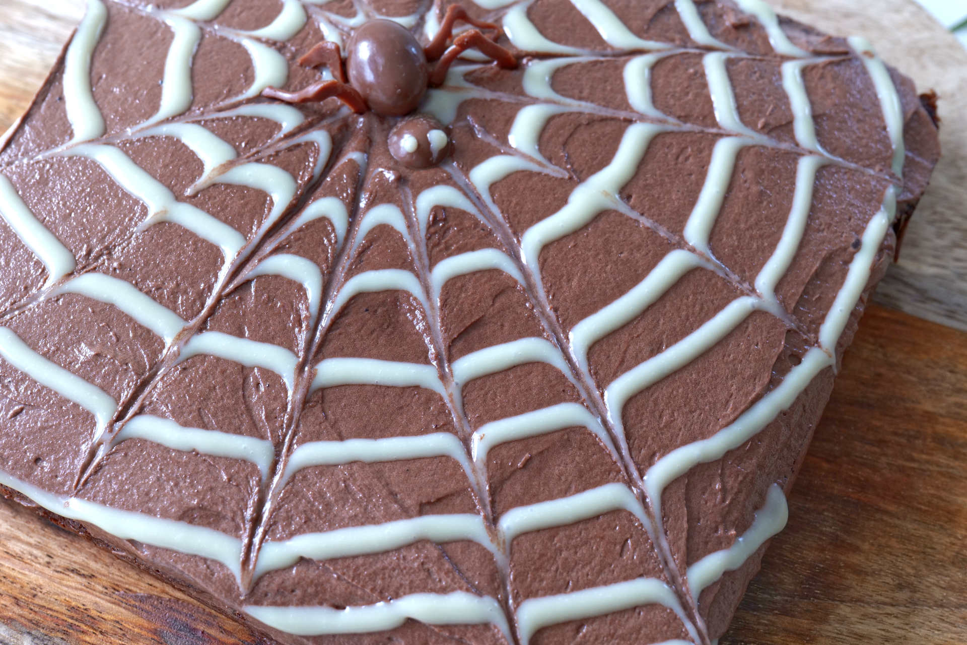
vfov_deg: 27.0
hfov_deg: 39.6
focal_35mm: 50
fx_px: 1343
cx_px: 484
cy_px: 322
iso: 1000
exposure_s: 1/60
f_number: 8
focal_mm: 50
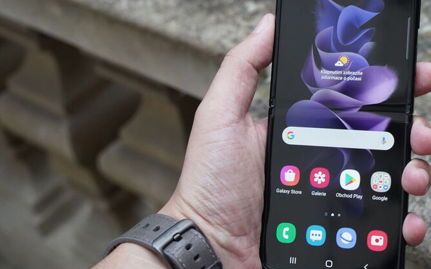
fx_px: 846
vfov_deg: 18.1
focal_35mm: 72
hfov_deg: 28.3
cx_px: 310
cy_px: 106
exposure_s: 1/160
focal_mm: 49
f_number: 7.1
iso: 2500
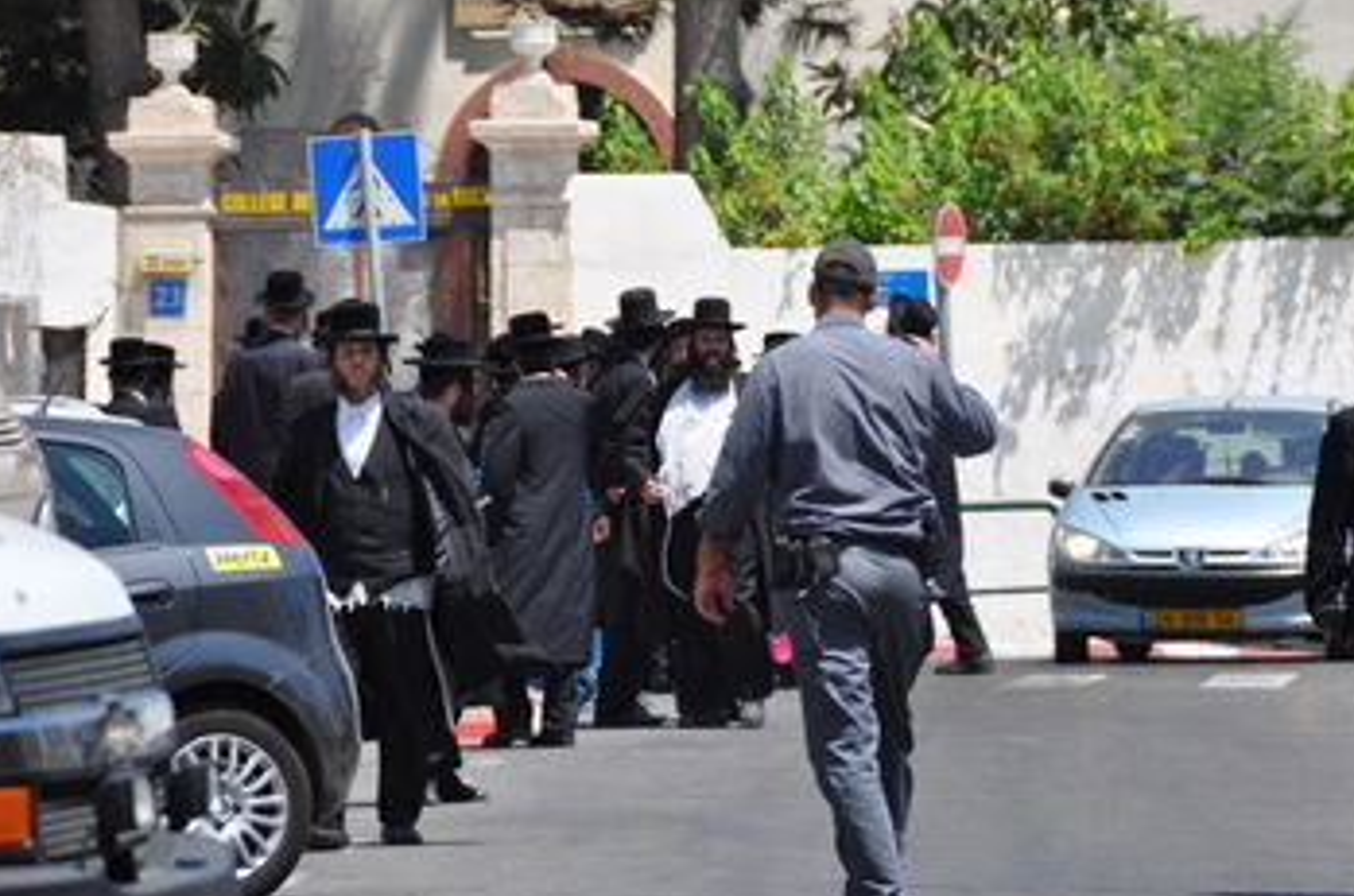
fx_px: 12909
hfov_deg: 6.0
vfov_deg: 4.0
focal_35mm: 344
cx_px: 733
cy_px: 444
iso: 200
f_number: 6.3
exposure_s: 1/640
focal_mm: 200
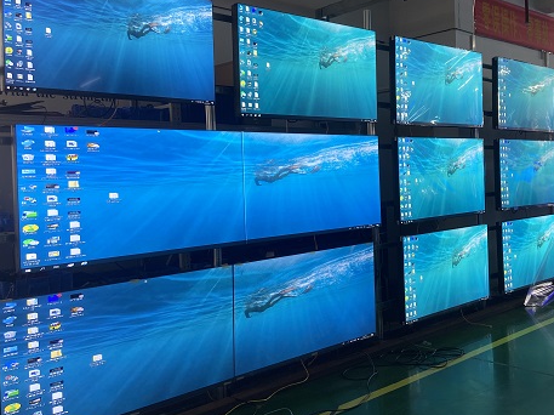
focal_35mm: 37
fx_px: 592
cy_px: 180
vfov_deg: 38.5
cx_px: 355
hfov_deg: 49.5
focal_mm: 4.25
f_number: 1.8
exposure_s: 1/100
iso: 64
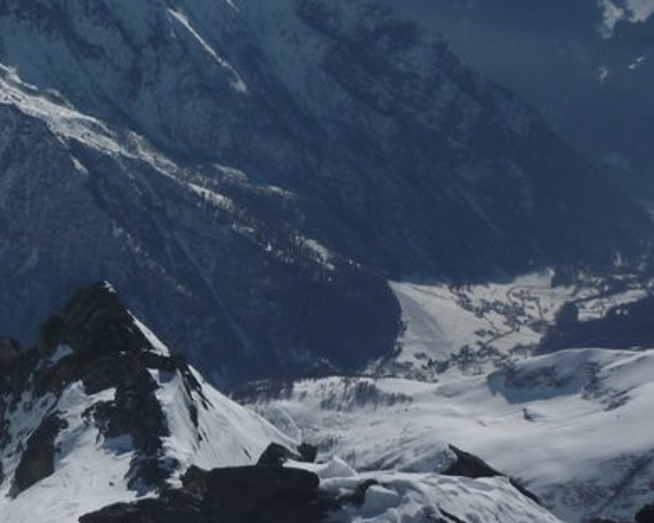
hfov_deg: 23.8
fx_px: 1393
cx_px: -158
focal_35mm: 72
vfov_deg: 21.2
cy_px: 321
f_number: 10
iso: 80
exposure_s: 1/500
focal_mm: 4.9
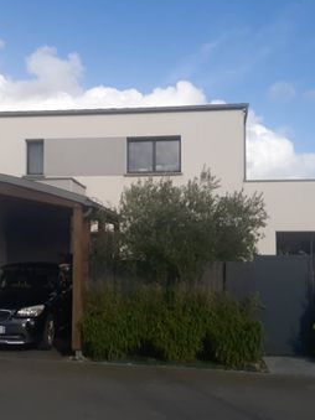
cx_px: 112
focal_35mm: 46
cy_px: 223
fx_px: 558
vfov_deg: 41.2
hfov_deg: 31.3
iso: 40
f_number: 1.7
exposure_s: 1/2747
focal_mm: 3.93
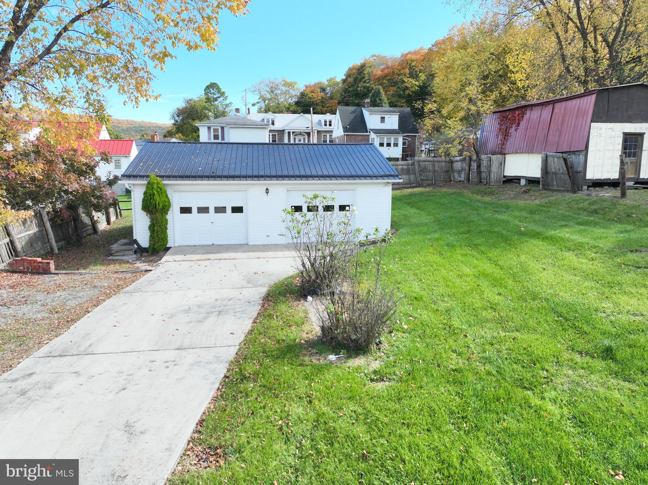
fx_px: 449
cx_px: 324
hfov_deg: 71.6
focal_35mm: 24
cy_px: 242
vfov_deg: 56.8
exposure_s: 1/800
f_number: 2.8
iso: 340
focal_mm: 12.29
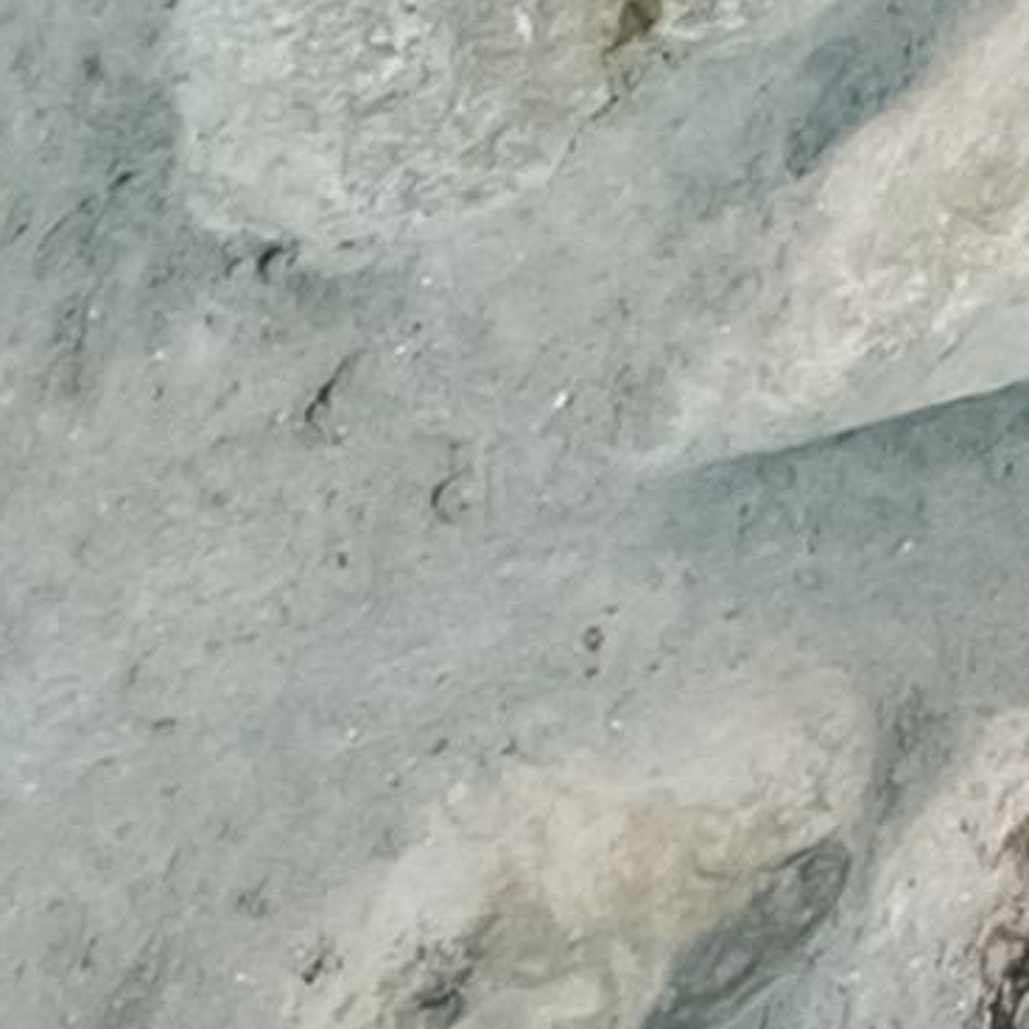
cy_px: -2307
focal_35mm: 137
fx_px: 4607
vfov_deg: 9.3
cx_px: 3190
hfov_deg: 9.6
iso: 800
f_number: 8
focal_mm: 14
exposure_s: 1/20
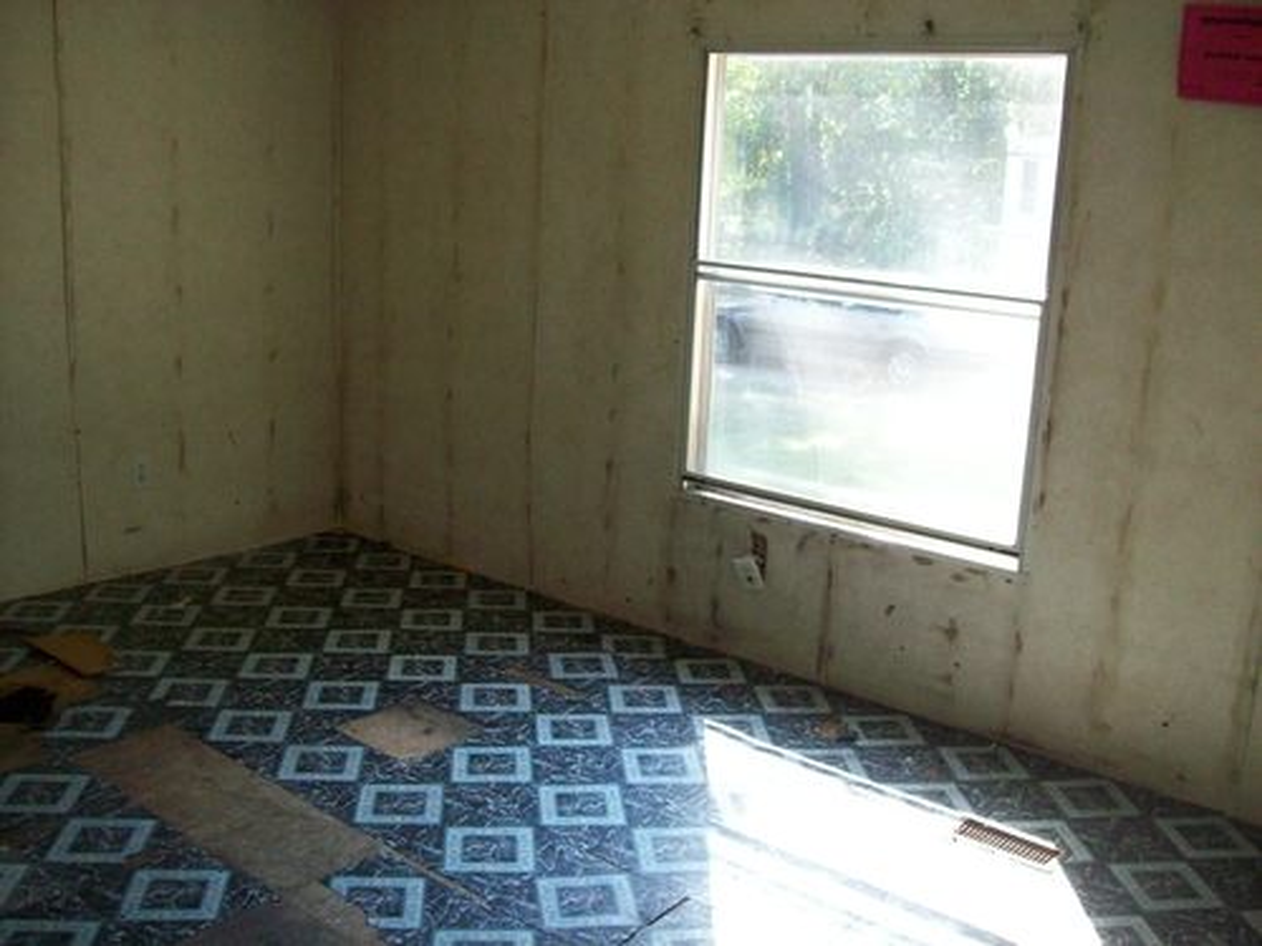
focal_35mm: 36
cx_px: 631
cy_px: 473
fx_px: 1312
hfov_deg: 51.4
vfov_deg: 39.7
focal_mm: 6
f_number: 2.7
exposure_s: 1/101
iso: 200
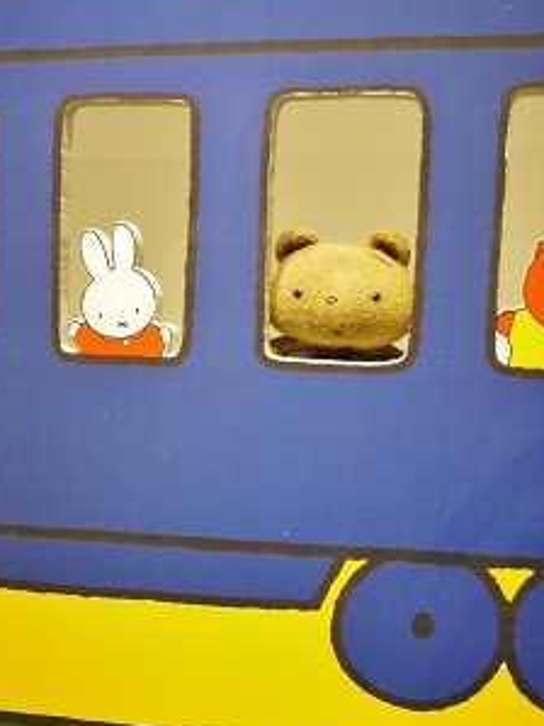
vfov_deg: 31.9
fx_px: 1258
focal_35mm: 60
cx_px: 143
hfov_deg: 24.2
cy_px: 483
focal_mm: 14
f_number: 2.5
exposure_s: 1/80
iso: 800
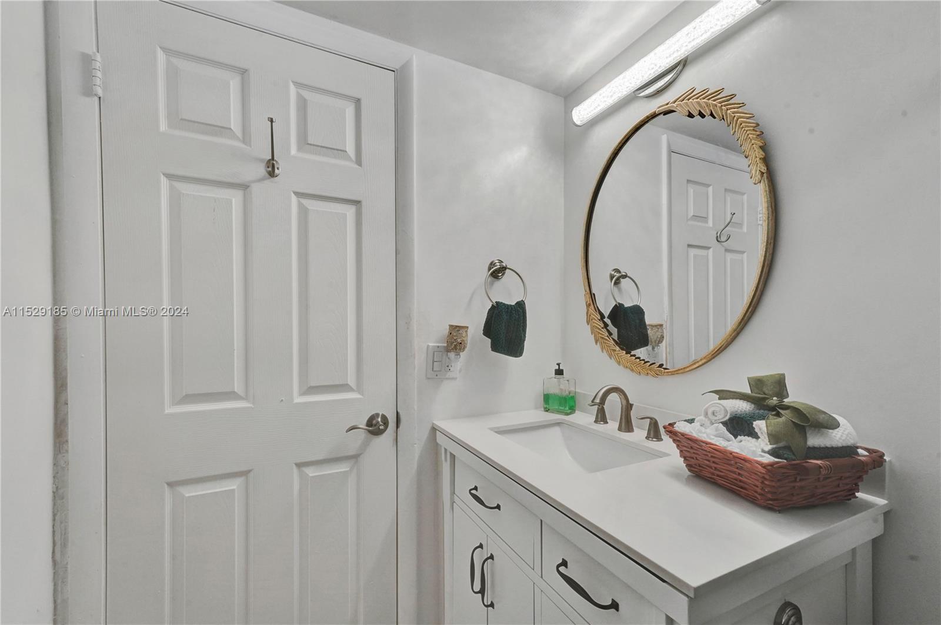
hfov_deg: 104.3
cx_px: 470
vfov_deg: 81.1
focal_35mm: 14
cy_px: 312
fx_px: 366
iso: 1600
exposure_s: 1/250
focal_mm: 14
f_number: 14
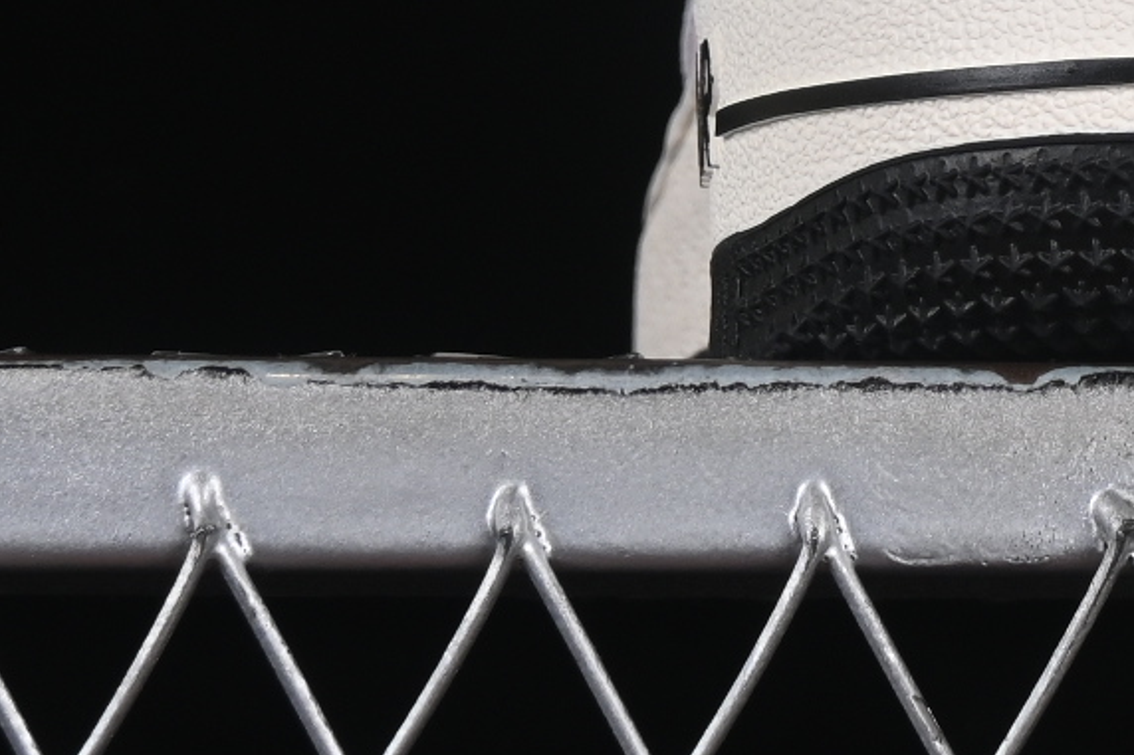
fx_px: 11494
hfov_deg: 5.6
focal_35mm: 365
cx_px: 1776
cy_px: -777
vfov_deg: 3.7
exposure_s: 1/80
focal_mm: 50
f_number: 8
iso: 160
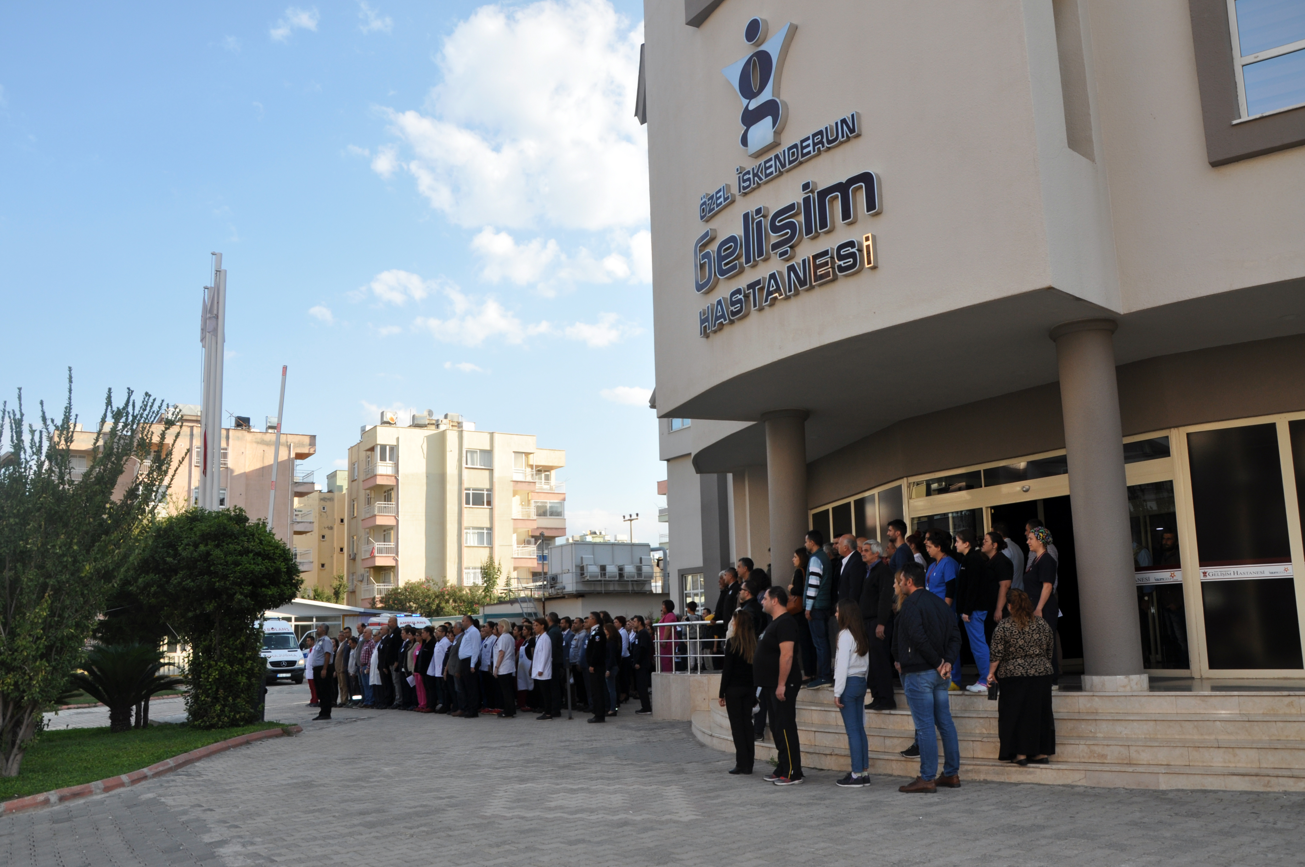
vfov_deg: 47.8
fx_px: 978
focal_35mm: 27
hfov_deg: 67.4
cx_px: 652
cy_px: 434
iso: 200
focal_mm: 18
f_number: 9
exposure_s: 1/200
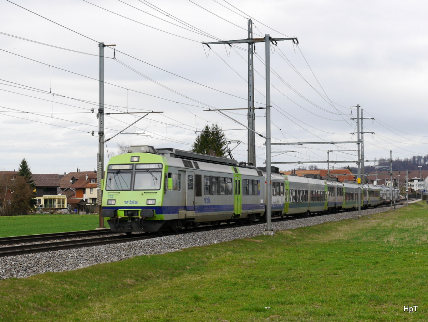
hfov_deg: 38.1
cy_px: 161
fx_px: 619
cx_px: 214
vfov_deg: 29.2
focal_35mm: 50
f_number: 7.1
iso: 160
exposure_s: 1/250
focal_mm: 25
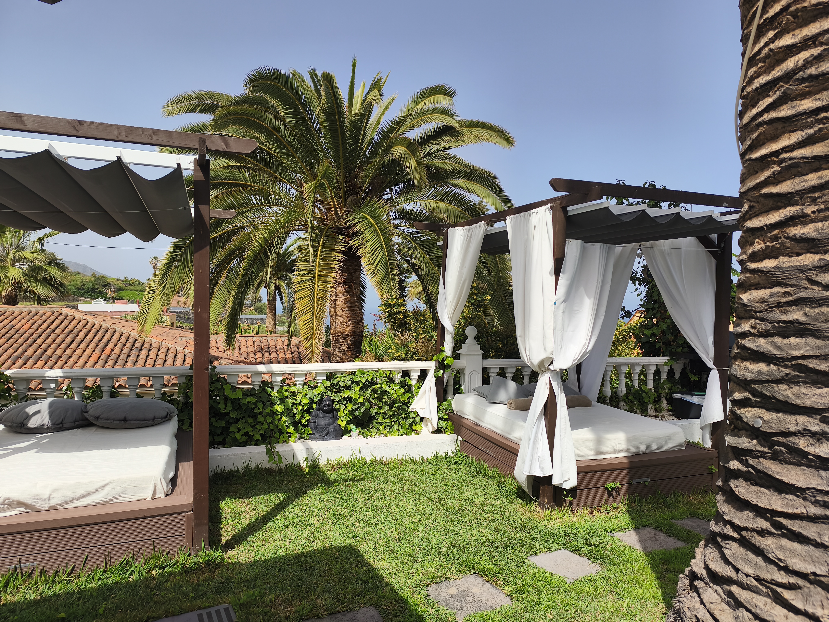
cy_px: 311
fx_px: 551
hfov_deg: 73.9
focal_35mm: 23
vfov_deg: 58.9
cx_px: 414
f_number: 1.65
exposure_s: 1/1442
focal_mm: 6.14
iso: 50
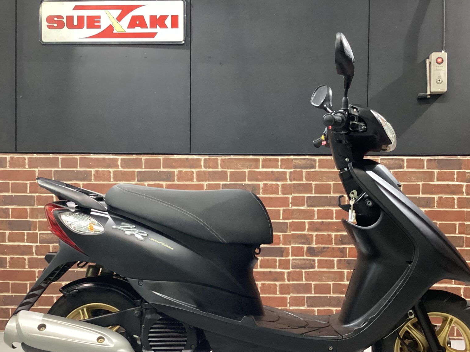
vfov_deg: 36.7
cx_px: 254
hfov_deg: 47.8
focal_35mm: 39
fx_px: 530
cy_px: 211
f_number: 2.4
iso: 400
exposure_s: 1/40
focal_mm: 3.3
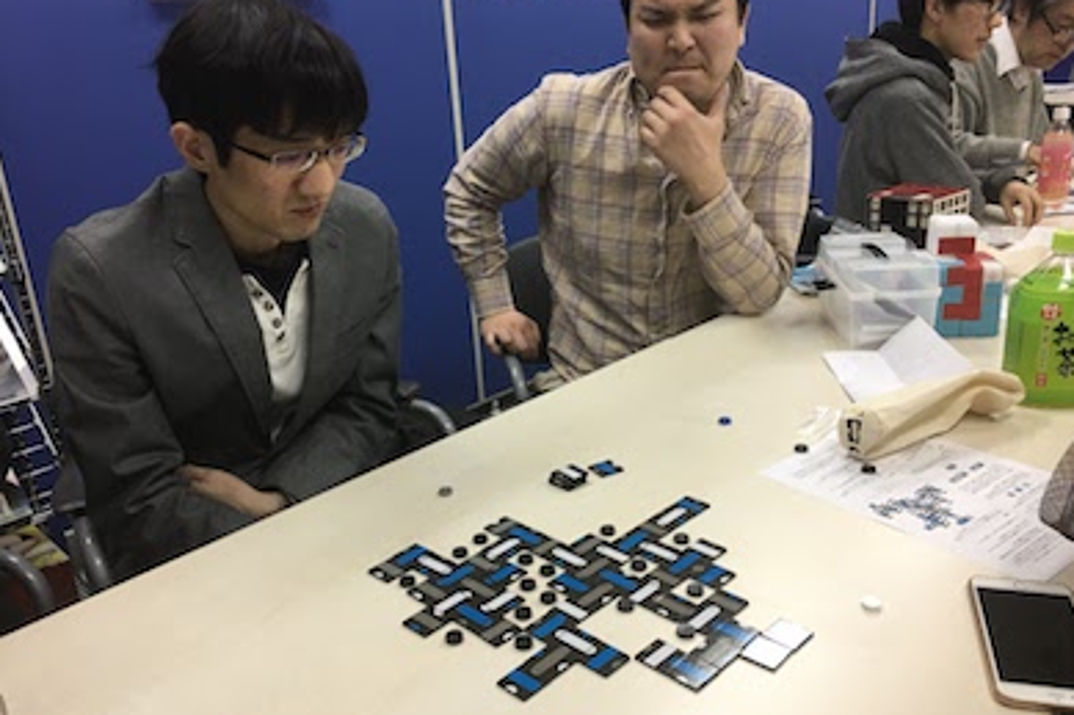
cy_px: 375
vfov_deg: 42.3
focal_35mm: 31
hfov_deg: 60.3
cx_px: 549
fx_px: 924
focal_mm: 4.15
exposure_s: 1/33
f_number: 2.2
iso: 50
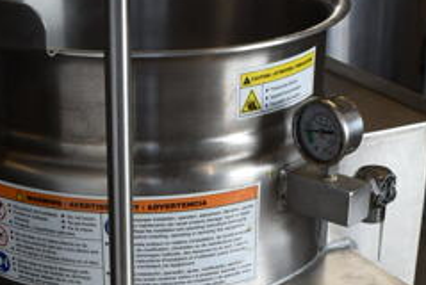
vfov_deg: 12.4
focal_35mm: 103
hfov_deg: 19.8
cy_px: 489
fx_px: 1220
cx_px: 189
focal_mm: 18
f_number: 8
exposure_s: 1/60
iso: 200
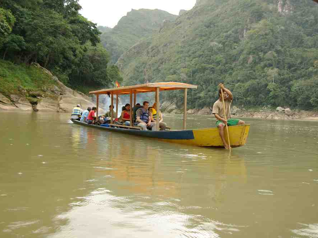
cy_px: 119
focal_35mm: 38
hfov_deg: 49.5
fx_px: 345
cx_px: 154
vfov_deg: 38.1
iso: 100
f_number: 4.5
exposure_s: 1/60
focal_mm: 23
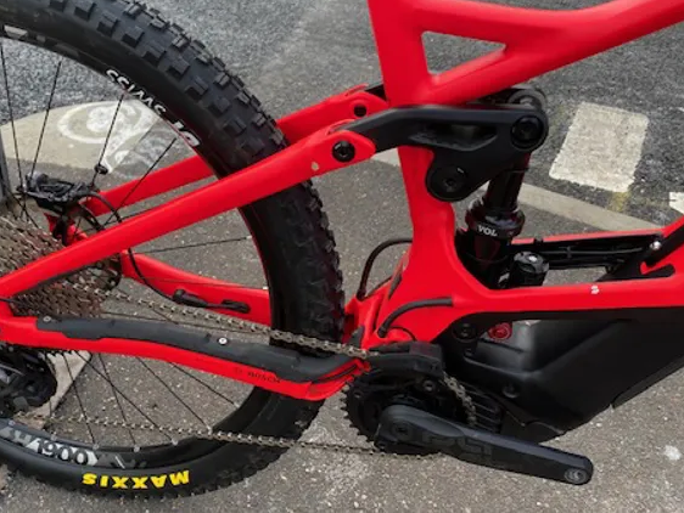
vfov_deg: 38.7
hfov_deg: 49.3
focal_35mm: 37
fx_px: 731
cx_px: 232
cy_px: 265
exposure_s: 1/167
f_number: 1.8
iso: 32
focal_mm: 4.25
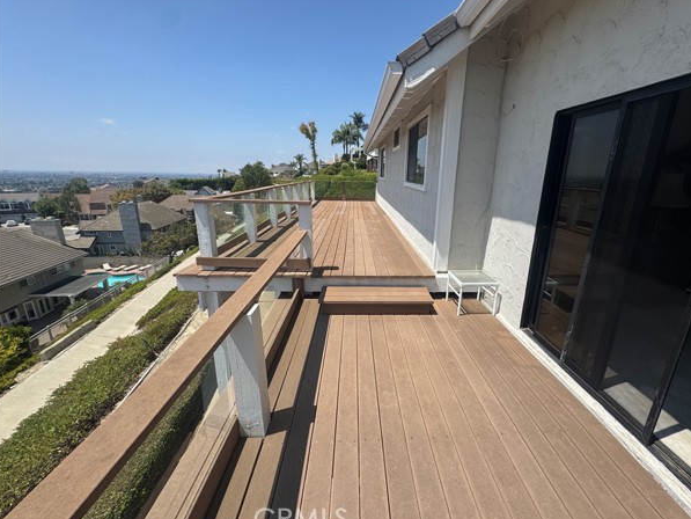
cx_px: 365
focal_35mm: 15
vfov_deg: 81.8
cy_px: 257
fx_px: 299
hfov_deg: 98.1
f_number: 2.2
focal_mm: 2.22
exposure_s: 1/2985
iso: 50
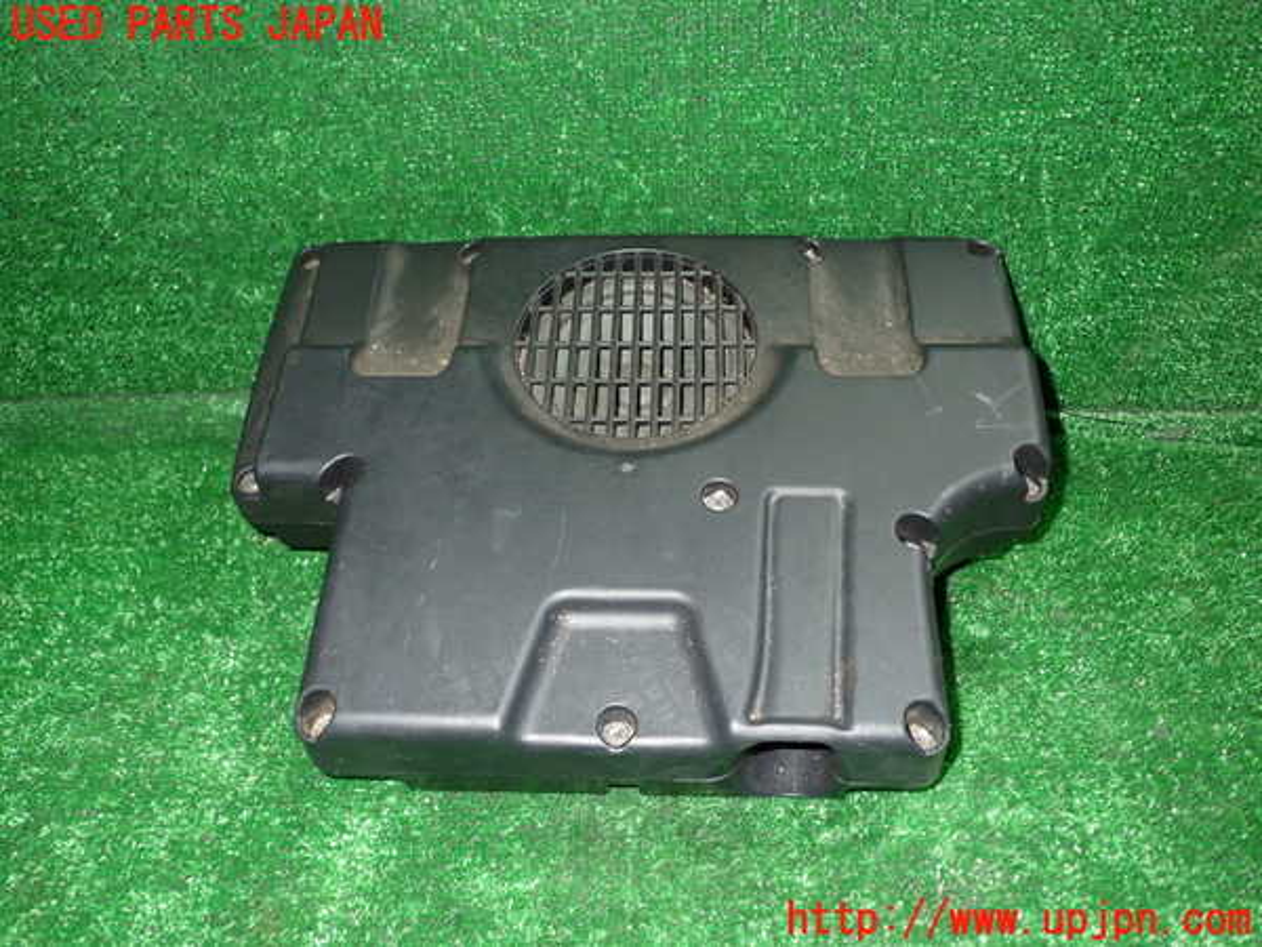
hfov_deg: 60.0
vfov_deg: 46.8
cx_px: 631
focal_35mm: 30
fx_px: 1094
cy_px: 474
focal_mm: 5.4
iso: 500
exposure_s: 1/30
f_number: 6.3
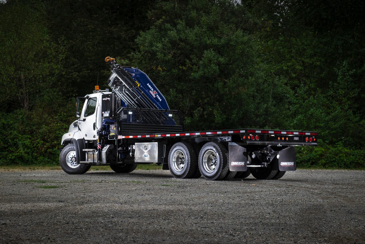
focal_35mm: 69
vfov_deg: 19.7
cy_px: 122
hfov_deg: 29.2
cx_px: 182
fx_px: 699
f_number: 6.4
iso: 200
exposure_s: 1/125
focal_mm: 46.3
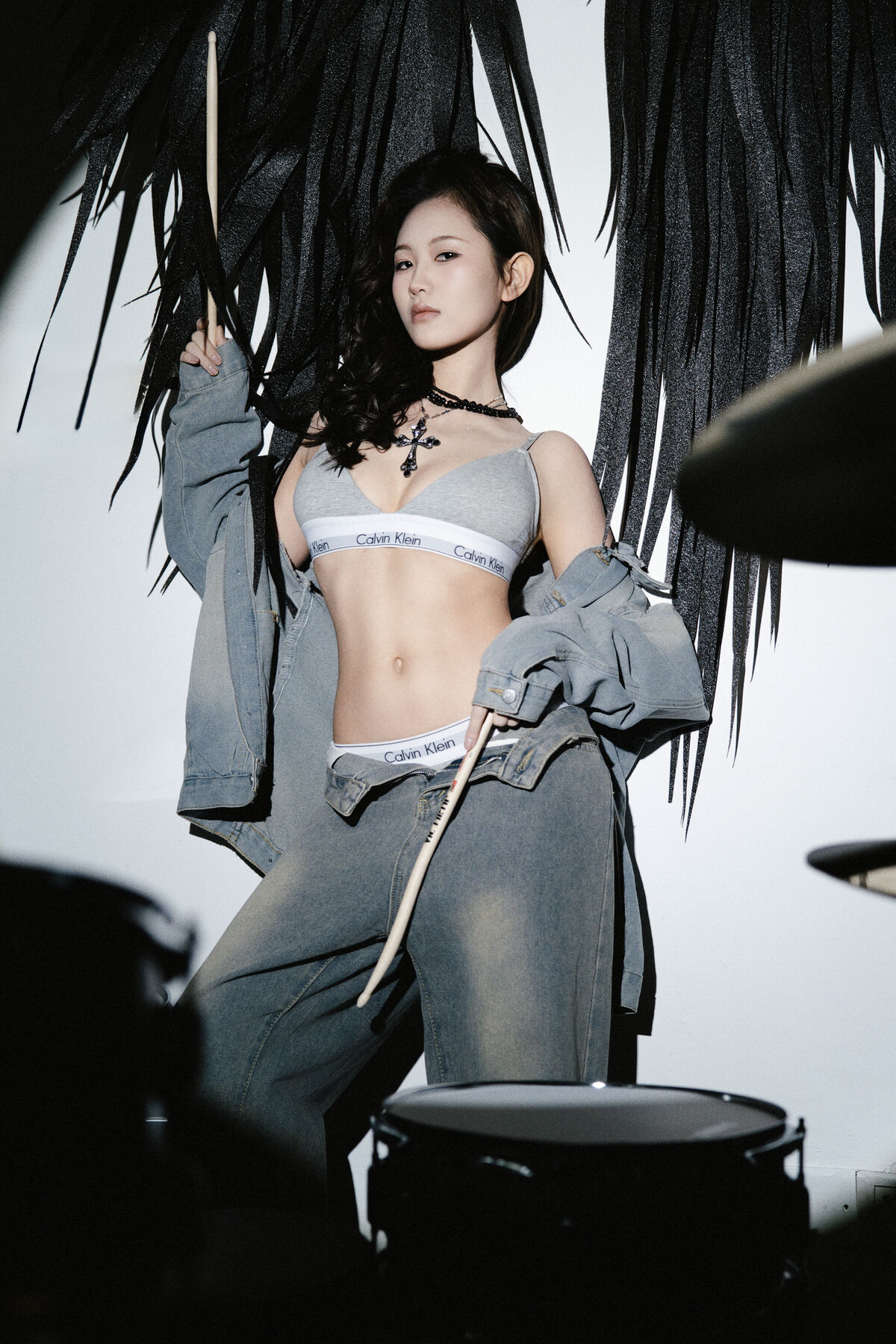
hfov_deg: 26.0
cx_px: 448
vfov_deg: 38.2
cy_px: 672
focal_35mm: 52
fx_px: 1941
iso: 200
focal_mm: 52
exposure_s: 1/160
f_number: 2.8
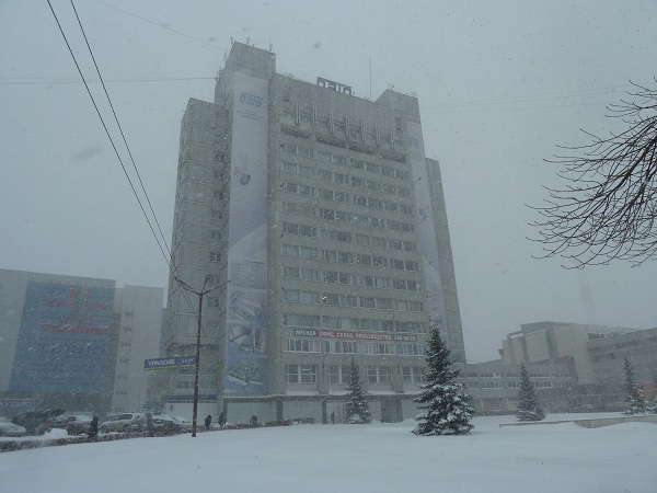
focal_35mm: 25
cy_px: 246
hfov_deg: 69.4
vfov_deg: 54.9
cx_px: 328
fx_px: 474
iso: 80
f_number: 4
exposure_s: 1/250
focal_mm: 4.1
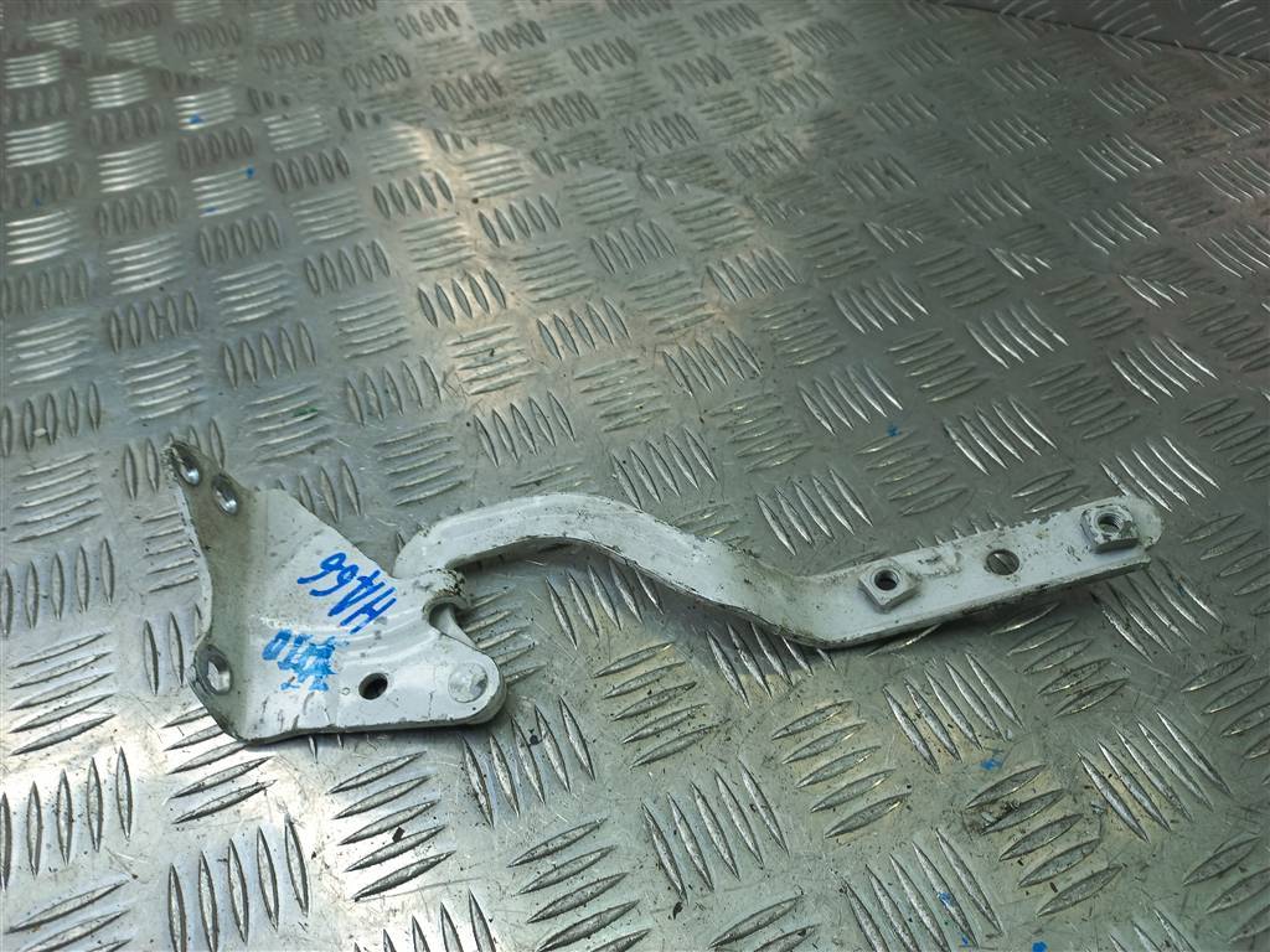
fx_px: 917
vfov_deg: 54.9
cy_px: 476
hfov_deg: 69.4
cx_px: 635
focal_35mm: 25
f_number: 1.8
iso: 40
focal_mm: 4.6
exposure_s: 1/100
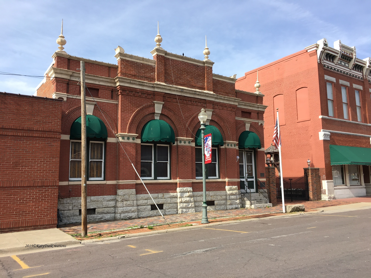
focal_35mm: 29
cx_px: 186
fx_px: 311
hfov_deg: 61.7
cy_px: 139
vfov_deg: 48.2
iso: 25
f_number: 2.2
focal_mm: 4.15
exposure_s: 1/705
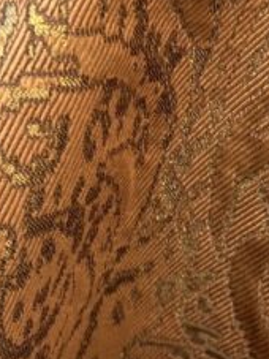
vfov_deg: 16.1
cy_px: 248
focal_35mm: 122
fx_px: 1265
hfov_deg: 12.0
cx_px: 283
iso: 40
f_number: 1.5
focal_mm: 5.7
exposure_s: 1/121
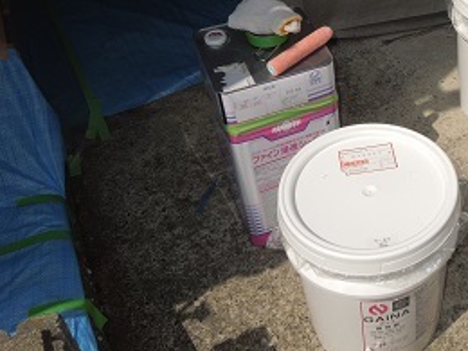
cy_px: 62
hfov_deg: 36.8
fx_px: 649
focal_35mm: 48
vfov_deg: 29.5
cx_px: 432
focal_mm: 4.5
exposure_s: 1/640
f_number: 6.6
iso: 100
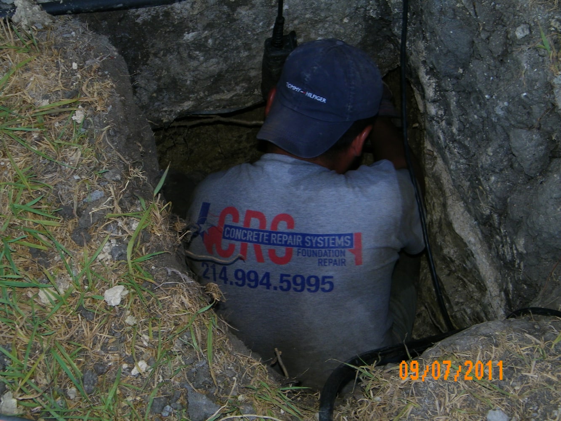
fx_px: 1054
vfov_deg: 22.6
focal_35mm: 65
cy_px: 210
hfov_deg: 29.8
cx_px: 280
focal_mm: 11.6
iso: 80
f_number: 8.4
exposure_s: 1/50
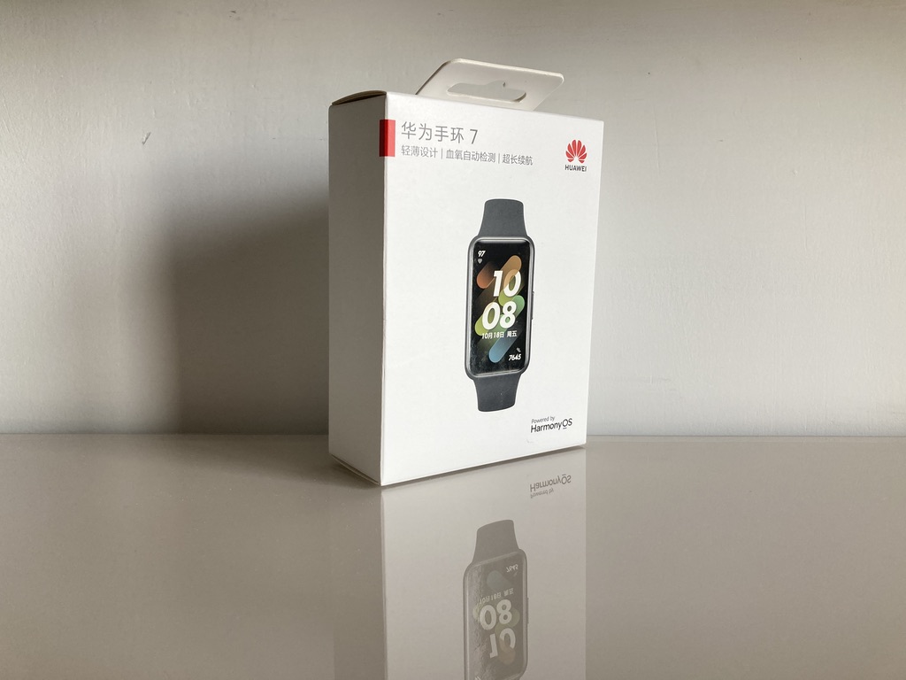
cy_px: 340
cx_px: 453
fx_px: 733
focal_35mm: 28
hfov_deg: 63.4
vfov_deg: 49.7
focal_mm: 3.99
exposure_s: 1/121
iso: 64
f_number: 1.8
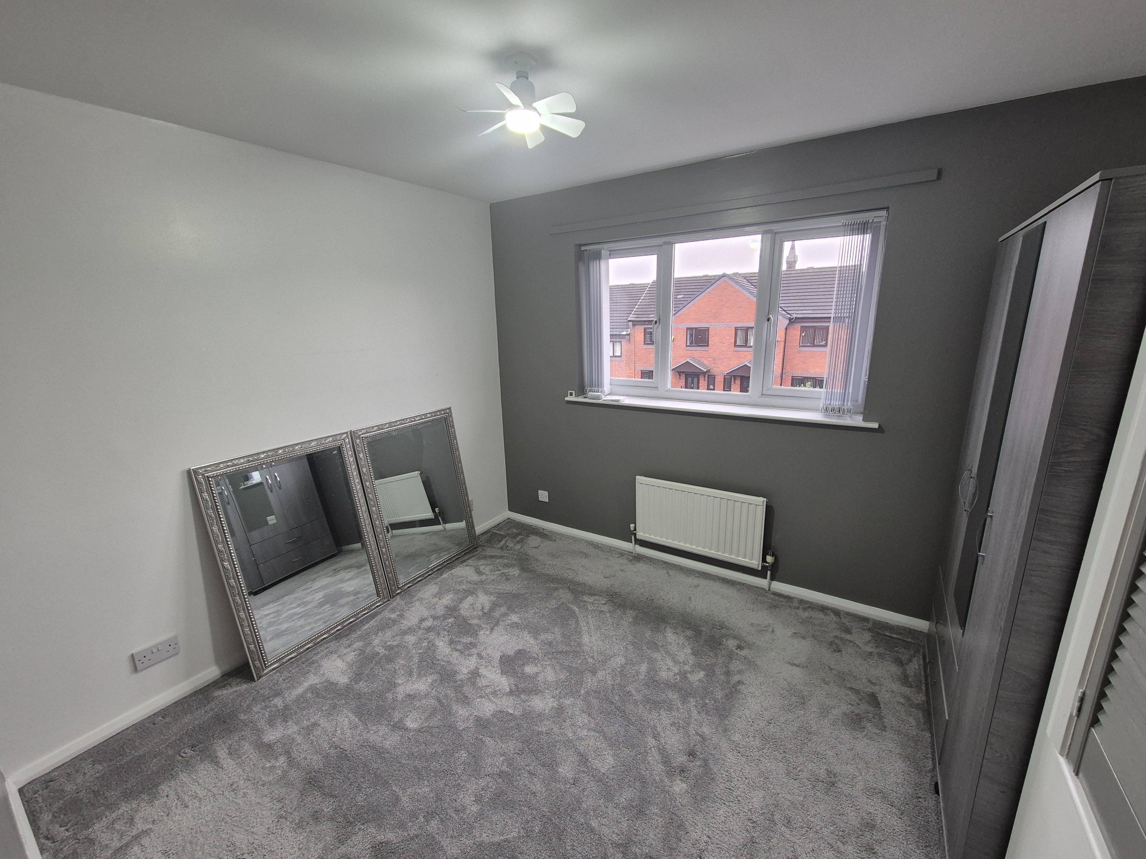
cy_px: 430
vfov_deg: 89.9
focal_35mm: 13
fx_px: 430
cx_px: 573
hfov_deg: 106.2
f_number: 2.2
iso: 125
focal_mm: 2.2
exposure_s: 1/50
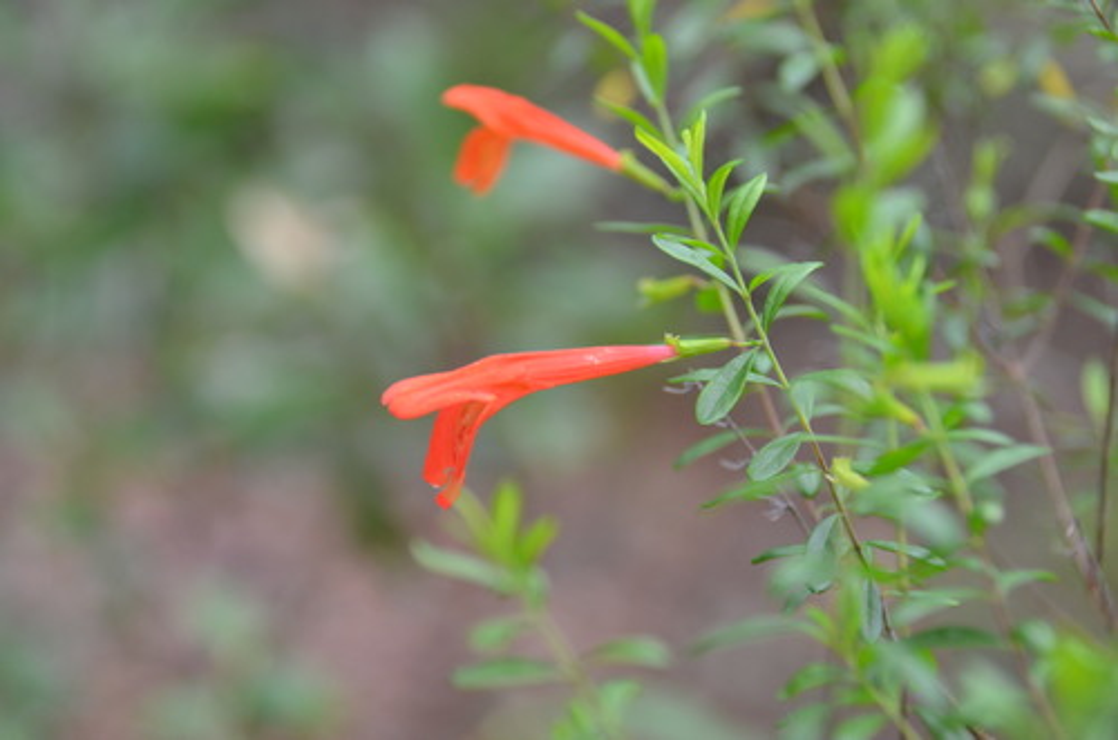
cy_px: 370
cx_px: 559
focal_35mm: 158
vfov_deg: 8.7
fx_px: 4880
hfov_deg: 13.1
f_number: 5.6
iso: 360
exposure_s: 1/125
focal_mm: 105
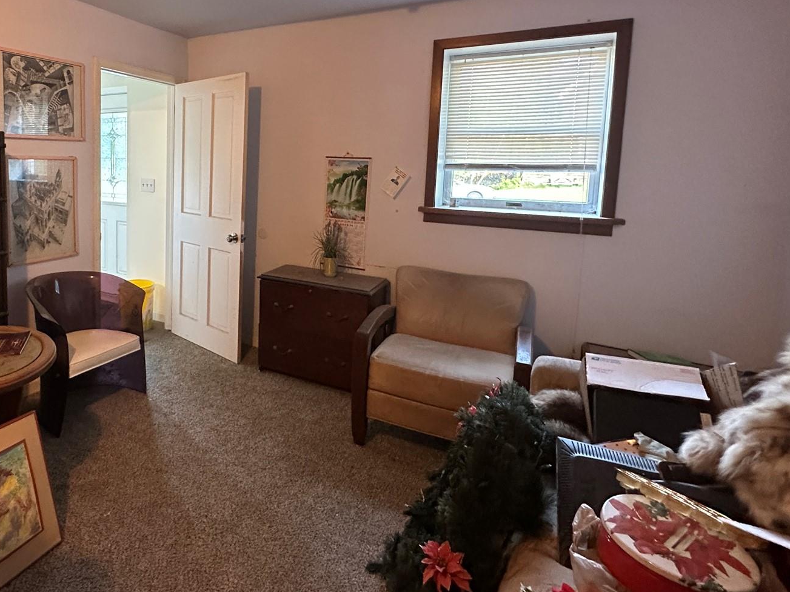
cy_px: 211
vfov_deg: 60.0
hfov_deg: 72.5
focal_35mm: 22
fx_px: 502
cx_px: 224
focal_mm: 2.22
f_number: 2.2
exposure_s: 1/60
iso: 500
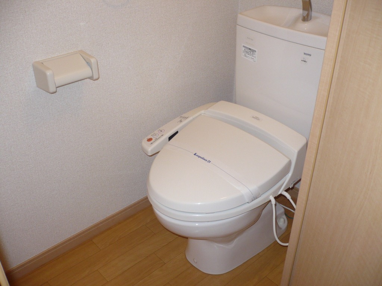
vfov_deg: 40.7
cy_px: 143
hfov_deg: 52.6
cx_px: 191
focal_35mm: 35
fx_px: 386
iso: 100
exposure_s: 1/30
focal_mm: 5.8
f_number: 2.8
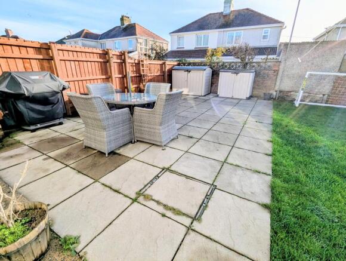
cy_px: 130
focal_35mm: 16
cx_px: 173
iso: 29
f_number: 2.2
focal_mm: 2.35
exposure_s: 1/1176
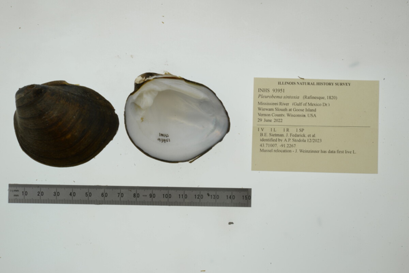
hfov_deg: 33.4
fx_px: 682
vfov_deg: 22.6
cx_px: 204
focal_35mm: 60
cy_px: 136
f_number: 32
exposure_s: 1/10
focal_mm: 60
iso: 100
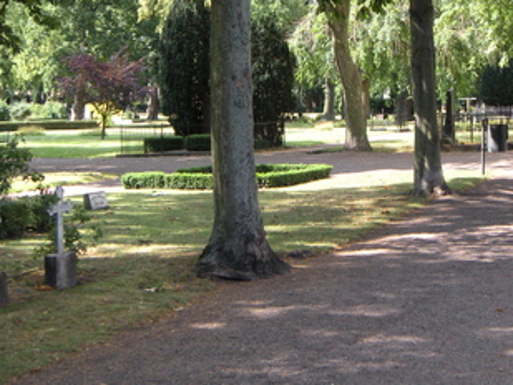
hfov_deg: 28.0
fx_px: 1008
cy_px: 55
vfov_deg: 21.3
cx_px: 402
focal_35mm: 68
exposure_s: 1/84.6
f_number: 3.8
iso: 64
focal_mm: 5.9
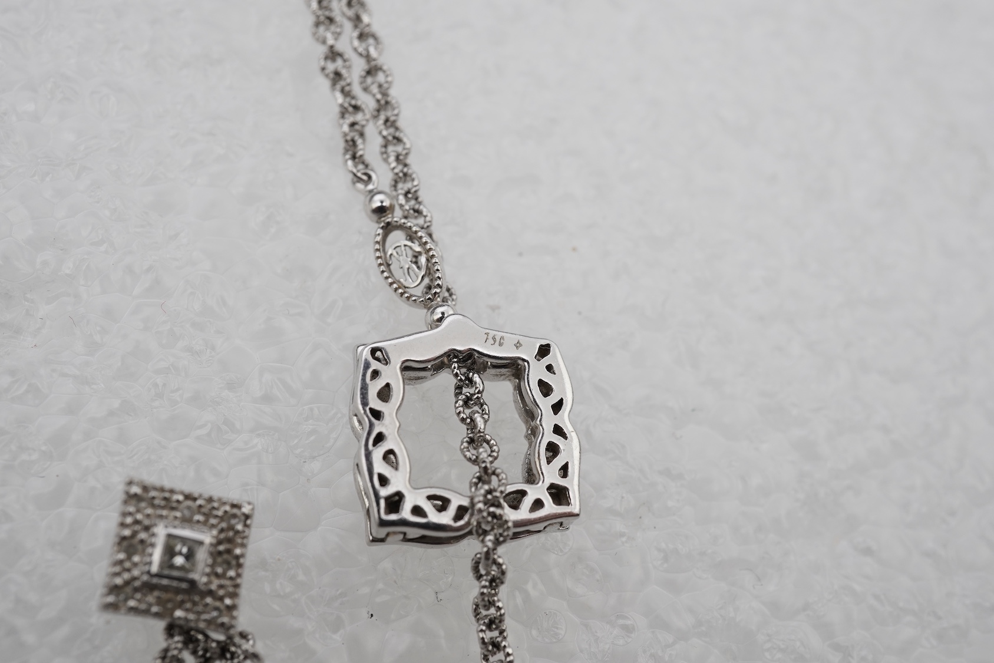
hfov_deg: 43.6
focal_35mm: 45
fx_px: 1243
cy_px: 332
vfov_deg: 29.9
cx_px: 497
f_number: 18
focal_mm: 30
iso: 400
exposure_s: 1/125
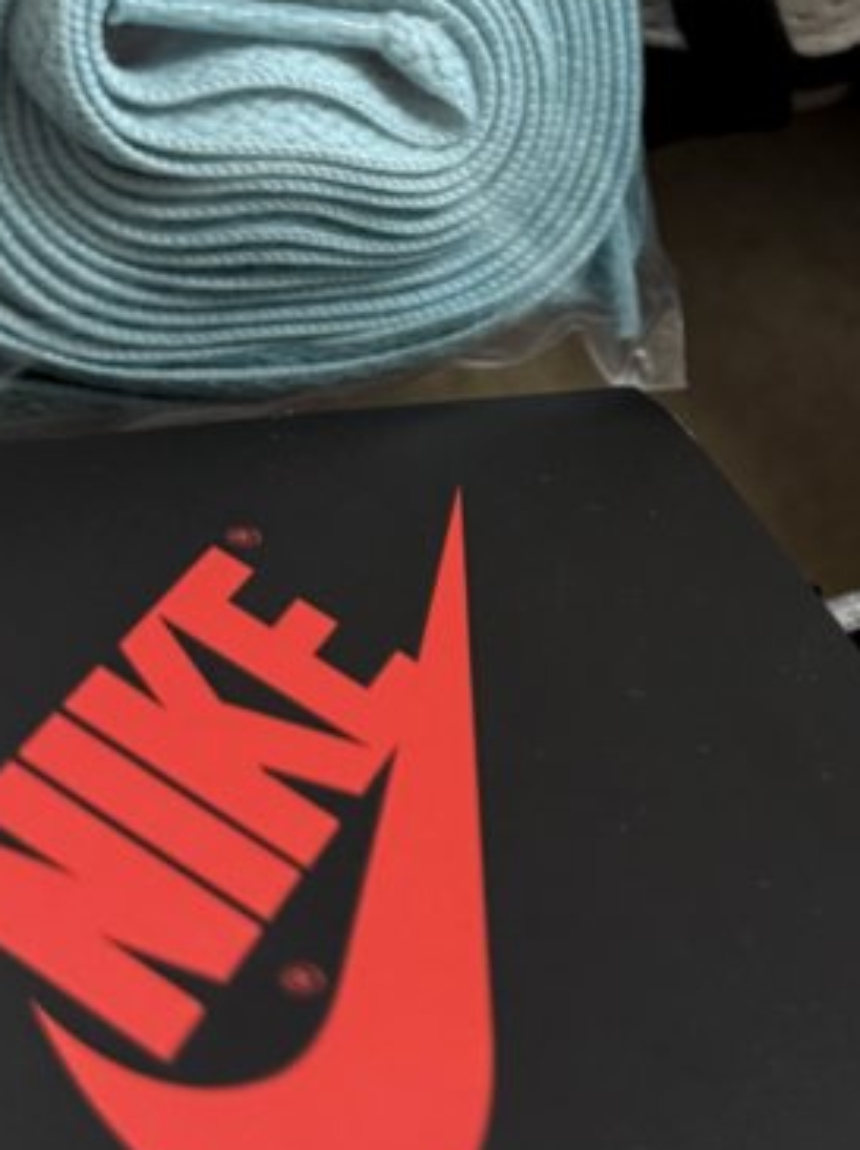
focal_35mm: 79
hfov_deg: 17.7
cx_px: 1030
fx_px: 2622
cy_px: 309
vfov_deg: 24.5
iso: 200
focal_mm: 6.76
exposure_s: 1/50
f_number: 1.78
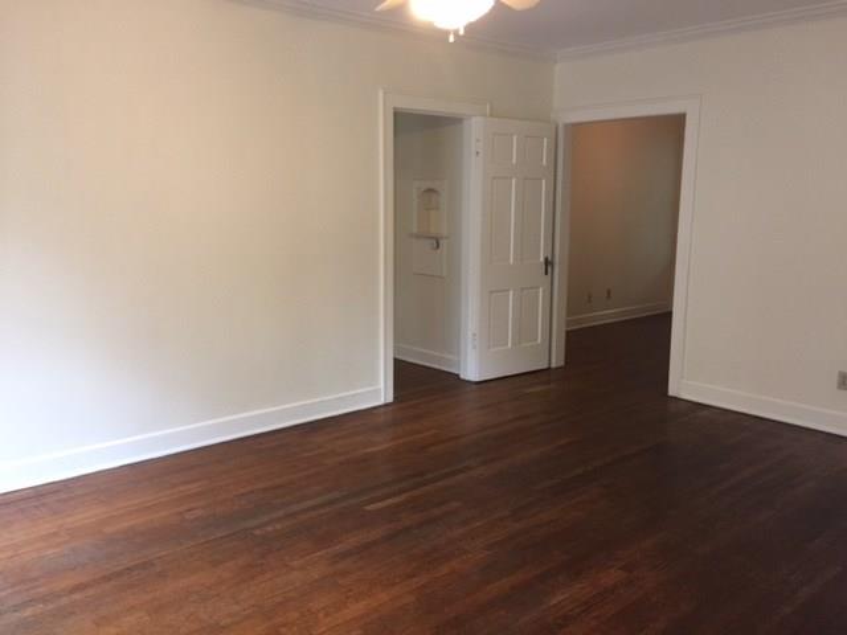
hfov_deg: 61.7
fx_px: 710
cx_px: 424
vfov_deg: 48.2
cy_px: 318
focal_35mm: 29
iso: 50
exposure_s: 1/15
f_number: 2.2
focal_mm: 4.15
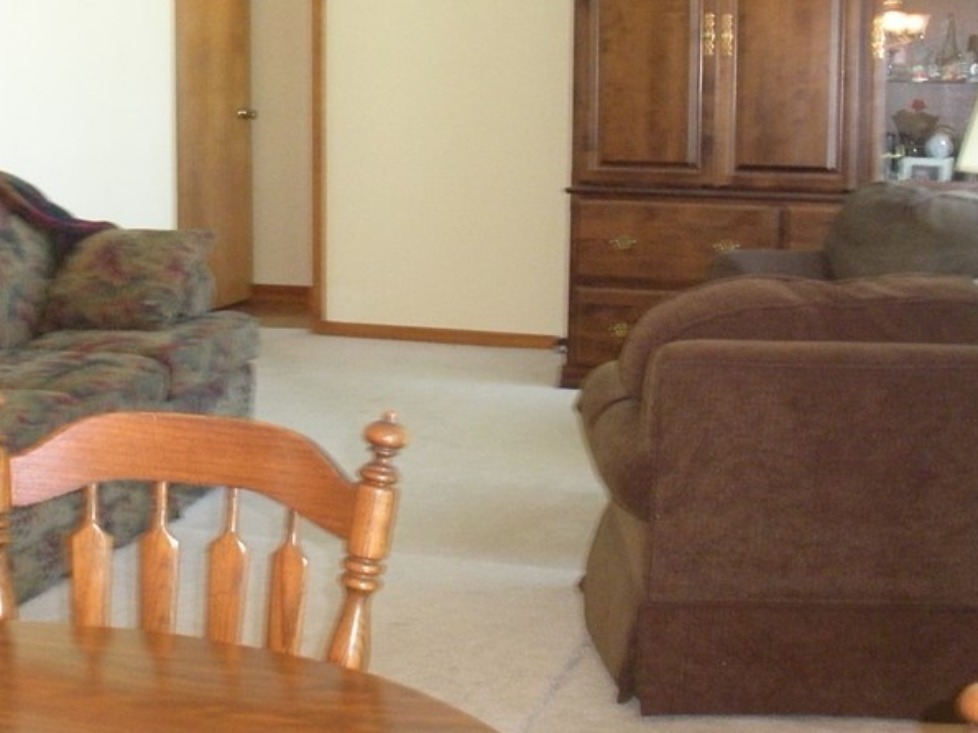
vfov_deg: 23.5
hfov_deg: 31.1
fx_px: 1751
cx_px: 373
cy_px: 238
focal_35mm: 62
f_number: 3.5
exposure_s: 1/13.1
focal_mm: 6.3
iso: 412
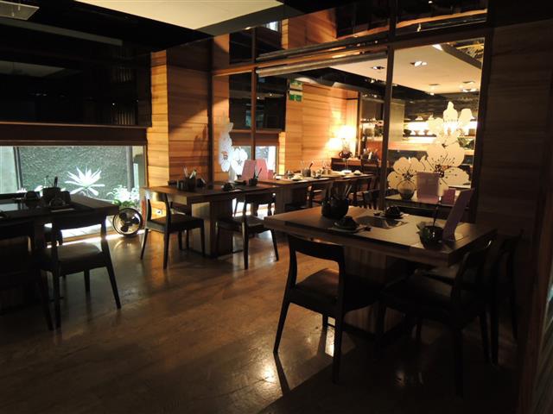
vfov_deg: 56.8
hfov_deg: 71.6
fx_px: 383
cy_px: 207
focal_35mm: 24
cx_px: 276
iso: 500
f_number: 2.2
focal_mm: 4.3
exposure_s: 1/8
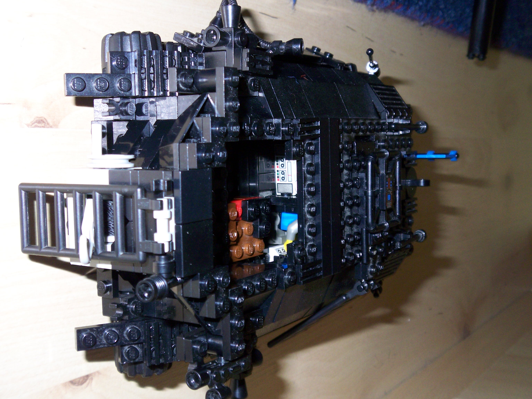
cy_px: 200
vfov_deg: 29.7
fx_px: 753
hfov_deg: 38.9
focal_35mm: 49
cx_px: 266
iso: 125
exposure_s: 1/80
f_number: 4
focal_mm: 8
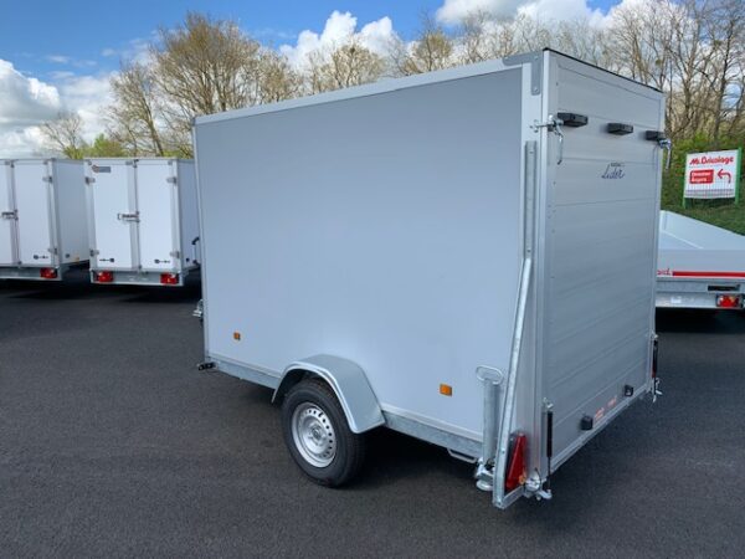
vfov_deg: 53.1
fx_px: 560
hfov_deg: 67.3
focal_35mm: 26
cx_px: 372
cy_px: 280
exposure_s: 1/1490
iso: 25
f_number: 1.8
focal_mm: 4.25
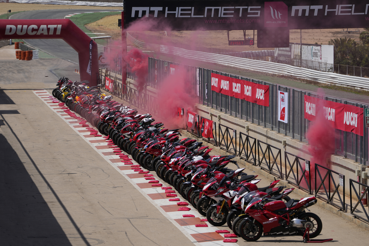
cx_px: 184
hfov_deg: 10.3
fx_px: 2050
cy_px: 123
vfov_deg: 6.9
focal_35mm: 200
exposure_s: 1/1500
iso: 125
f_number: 5.6
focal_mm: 200
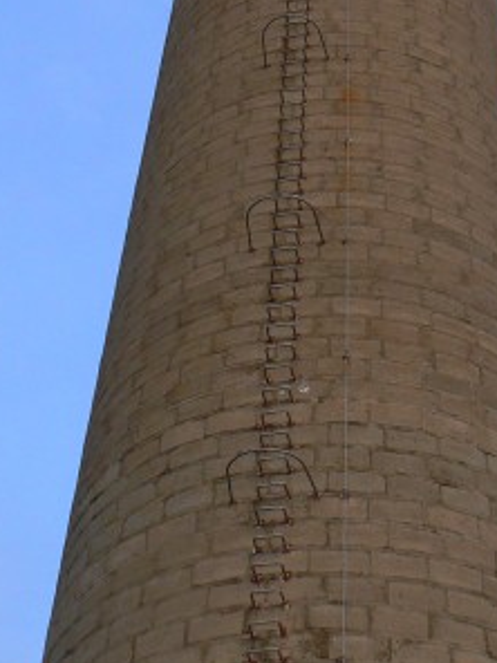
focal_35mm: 81
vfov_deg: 23.0
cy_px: -28
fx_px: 1551
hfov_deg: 18.2
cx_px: 329
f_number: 5.6
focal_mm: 6
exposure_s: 1/40
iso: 100
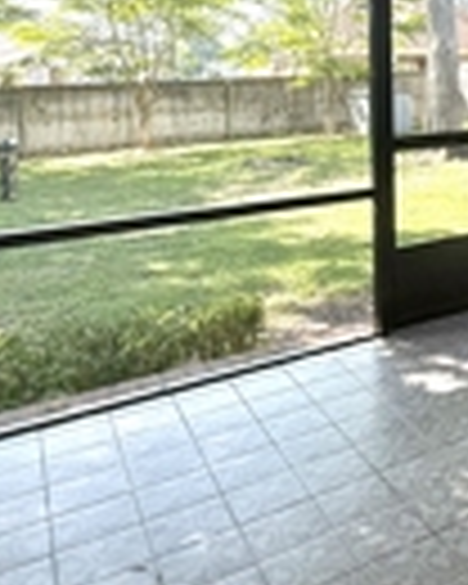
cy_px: 86
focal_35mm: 42
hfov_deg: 28.3
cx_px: 630
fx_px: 727
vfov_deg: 41.2
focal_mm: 2.22
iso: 64
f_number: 2.2
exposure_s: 1/158
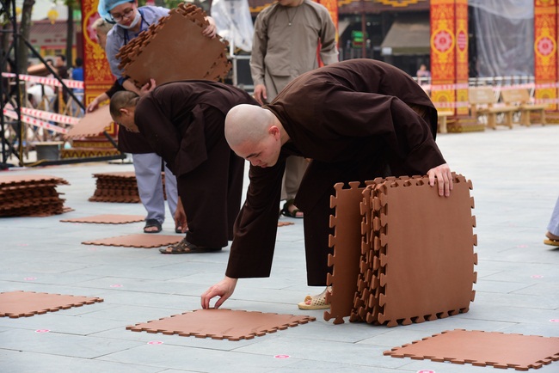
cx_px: 280
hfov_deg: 23.6
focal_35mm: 86
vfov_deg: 15.9
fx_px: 1336
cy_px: 186
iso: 250
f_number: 6.3
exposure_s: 1/250
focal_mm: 86
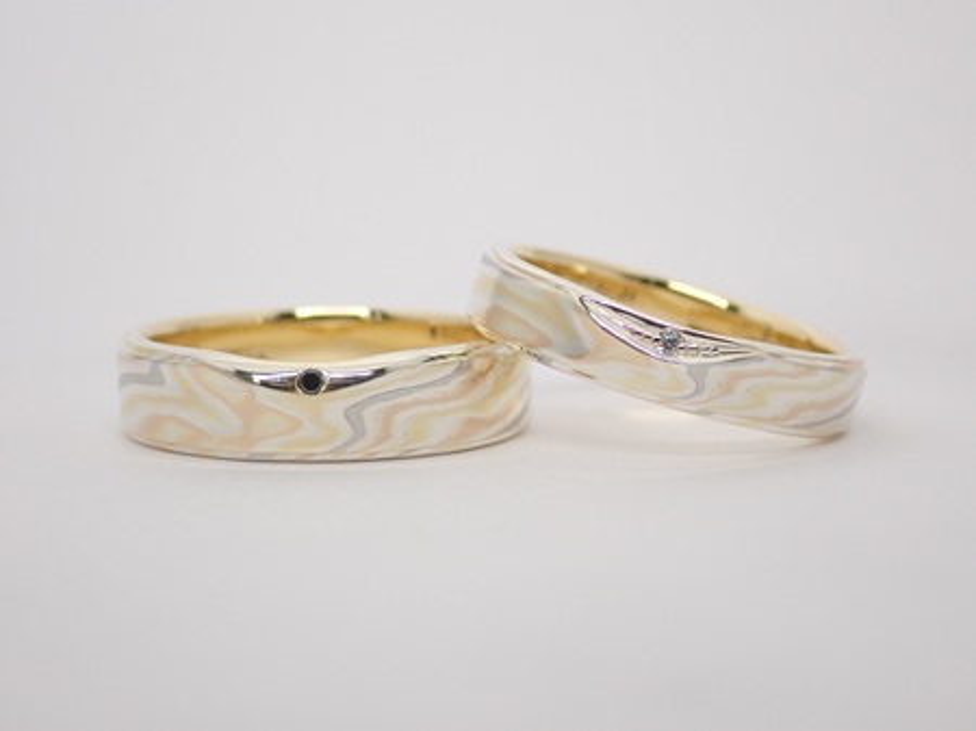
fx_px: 2170
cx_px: 488
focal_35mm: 77
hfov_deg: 25.3
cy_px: 366
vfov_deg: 19.1
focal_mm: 13.65
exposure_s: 1/125
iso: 200
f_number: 4.1
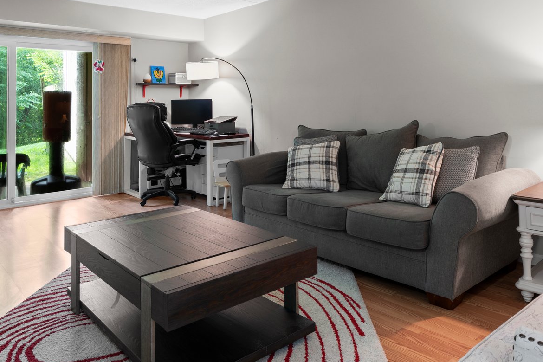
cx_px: 320
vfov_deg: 45.4
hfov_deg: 65.0
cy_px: 110
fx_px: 422
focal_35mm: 28
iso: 100
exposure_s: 6
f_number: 8
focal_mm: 16
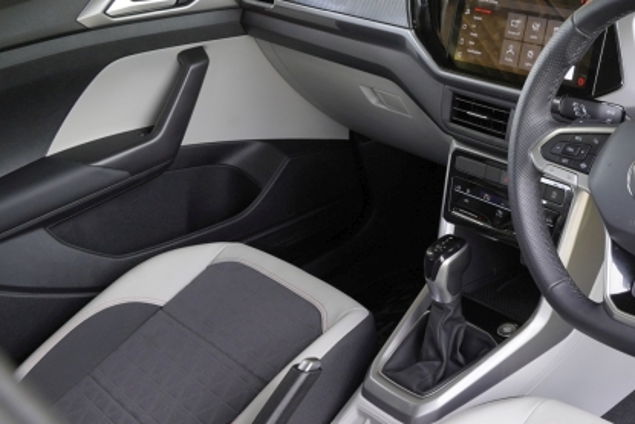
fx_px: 917
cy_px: 214
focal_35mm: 52
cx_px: 545
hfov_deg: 36.3
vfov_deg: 26.0
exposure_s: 1/30
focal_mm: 27
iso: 500
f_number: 8
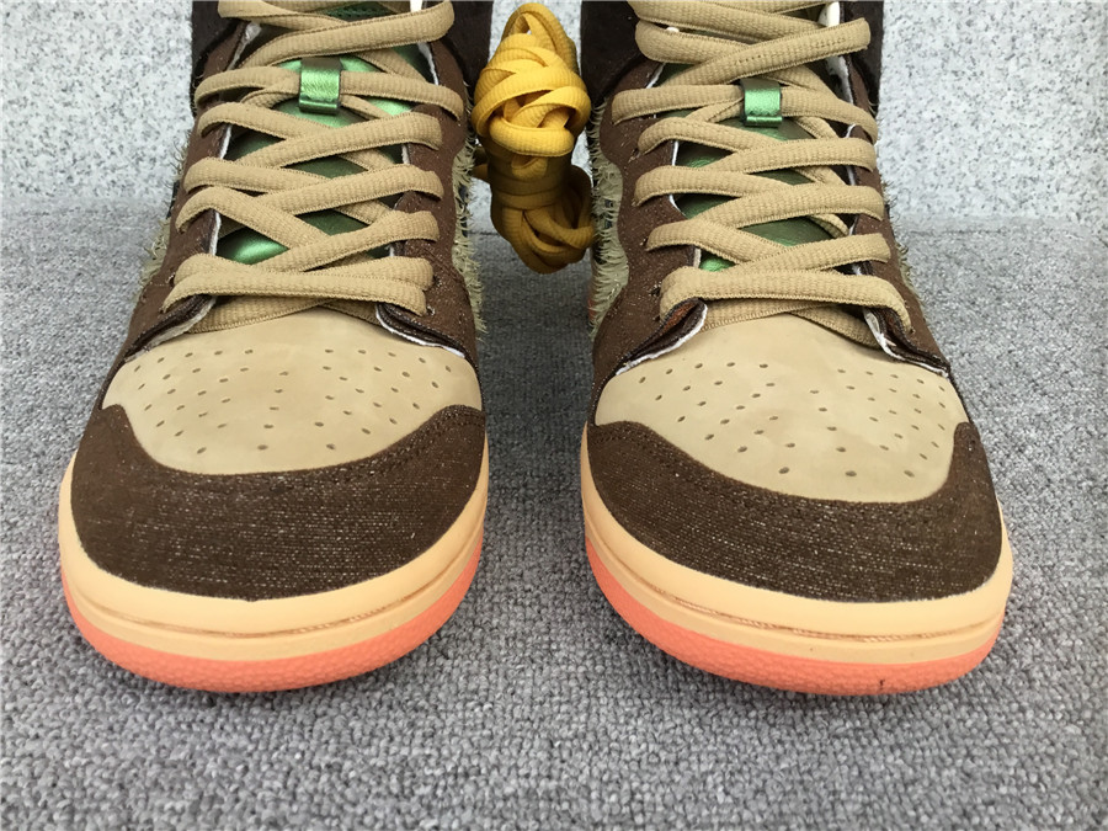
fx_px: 992
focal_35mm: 31
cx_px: 554
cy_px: 416
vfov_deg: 45.4
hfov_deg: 58.4
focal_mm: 3.3
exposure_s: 1/33
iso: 32
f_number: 2.4
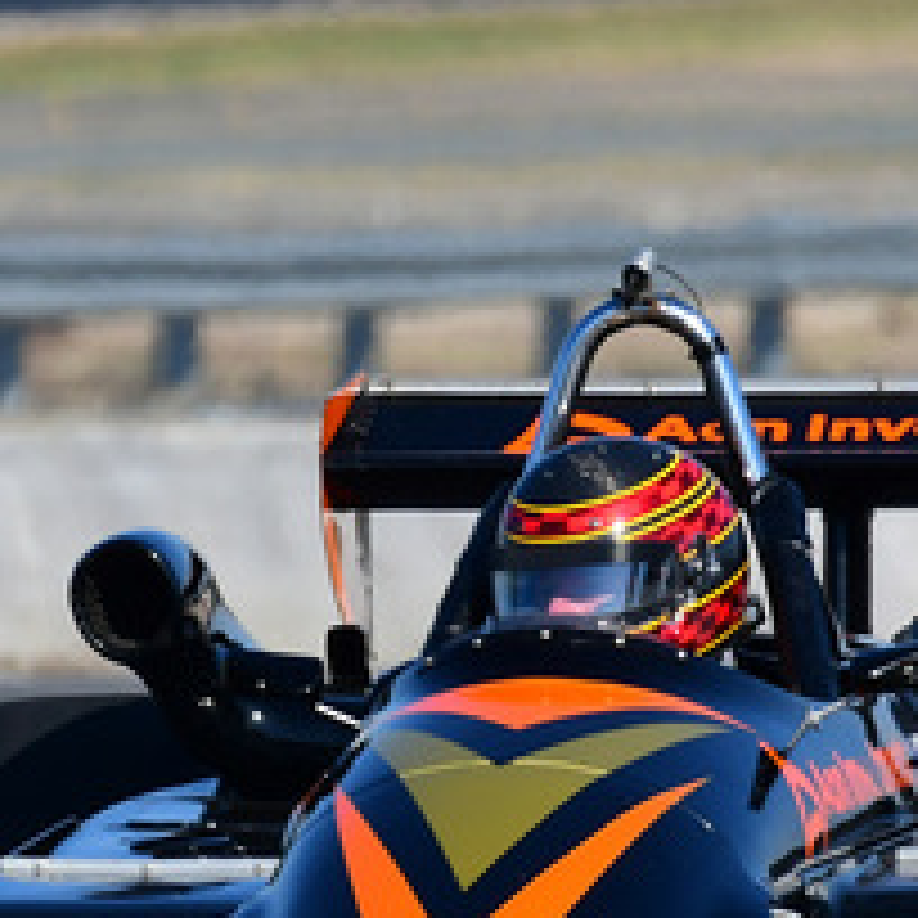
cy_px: 286
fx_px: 71978
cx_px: 216
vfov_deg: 0.7
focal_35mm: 2399
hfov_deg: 0.7
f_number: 10
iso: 320
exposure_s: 1/640
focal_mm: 480
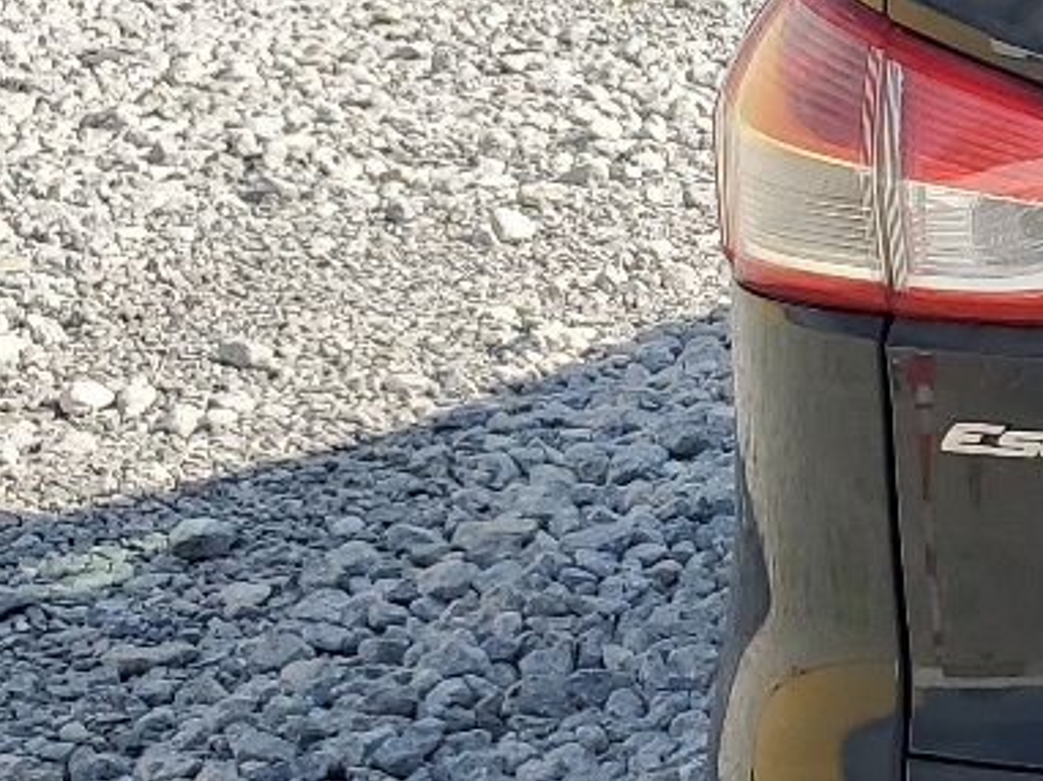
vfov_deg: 13.6
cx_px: 2029
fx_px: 3282
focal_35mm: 109
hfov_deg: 15.0
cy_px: 369
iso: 50
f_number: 1.5
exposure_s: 1/2500
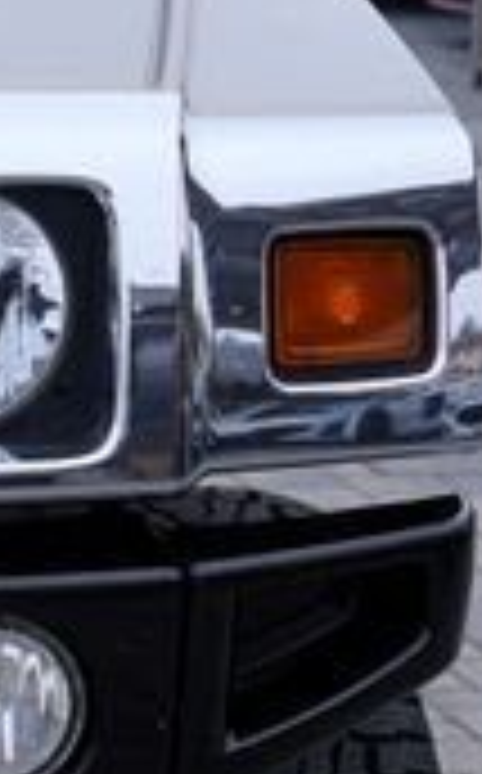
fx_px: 3838
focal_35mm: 182
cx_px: -892
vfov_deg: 11.5
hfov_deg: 6.6
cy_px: 284
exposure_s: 1/100
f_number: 5
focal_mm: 30
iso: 100
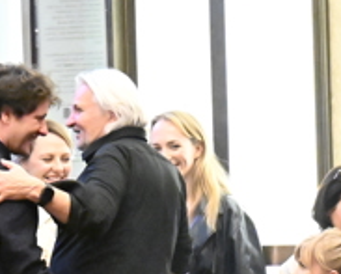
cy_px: 285
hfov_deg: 1.8
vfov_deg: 1.5
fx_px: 10715
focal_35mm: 1060
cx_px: 28
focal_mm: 200
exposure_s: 1/500
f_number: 2.8
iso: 16000
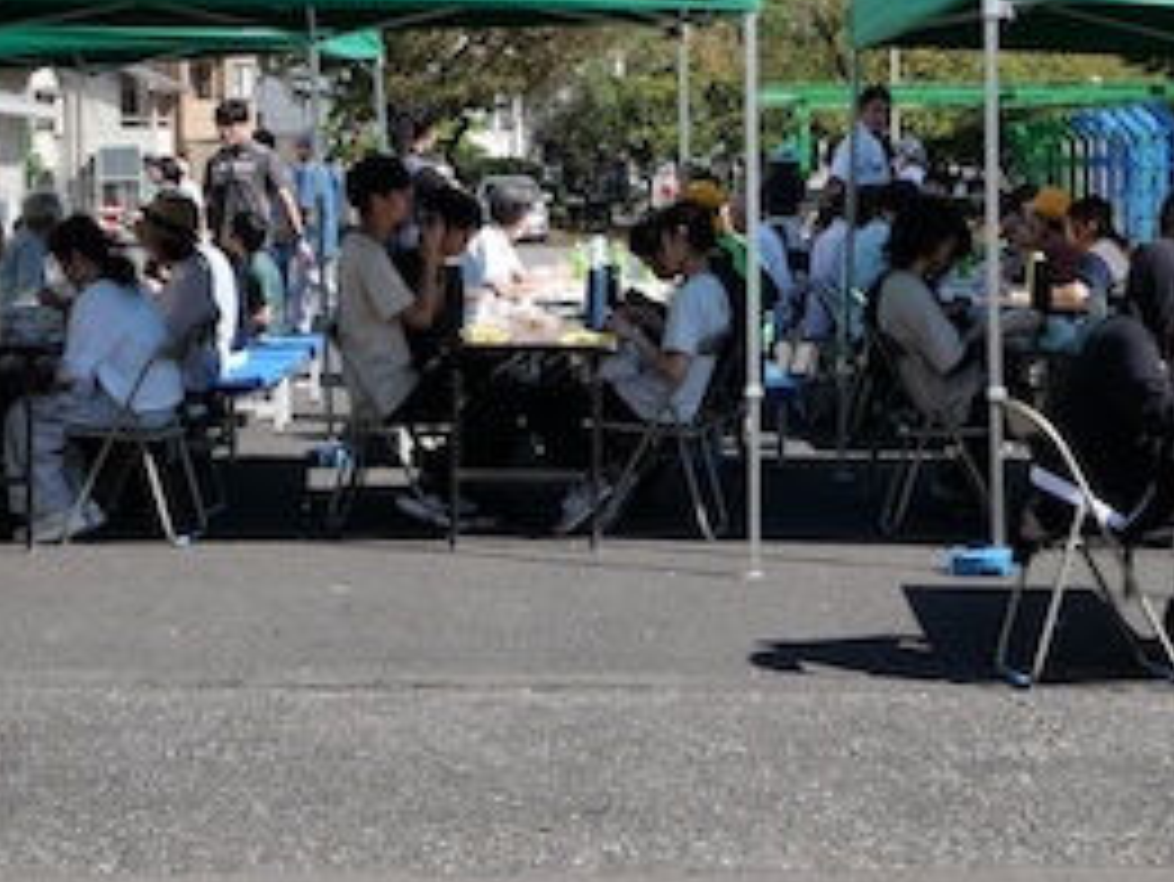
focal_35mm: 92
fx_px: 3122
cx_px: 639
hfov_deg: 21.3
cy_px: 243
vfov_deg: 16.0
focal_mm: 30
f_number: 9
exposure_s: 1/250
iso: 200
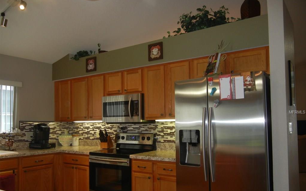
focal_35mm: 32
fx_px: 267
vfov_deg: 39.3
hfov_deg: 59.7
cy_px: 112
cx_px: 153
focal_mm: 5.4
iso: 160
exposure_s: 1/38.6
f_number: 3.5
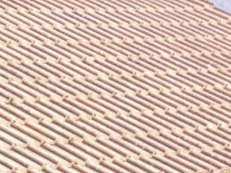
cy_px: 407
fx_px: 1433
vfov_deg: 6.6
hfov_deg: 9.1
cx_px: -52
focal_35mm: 215
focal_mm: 6.2
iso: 80
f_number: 3.8
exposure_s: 1/160
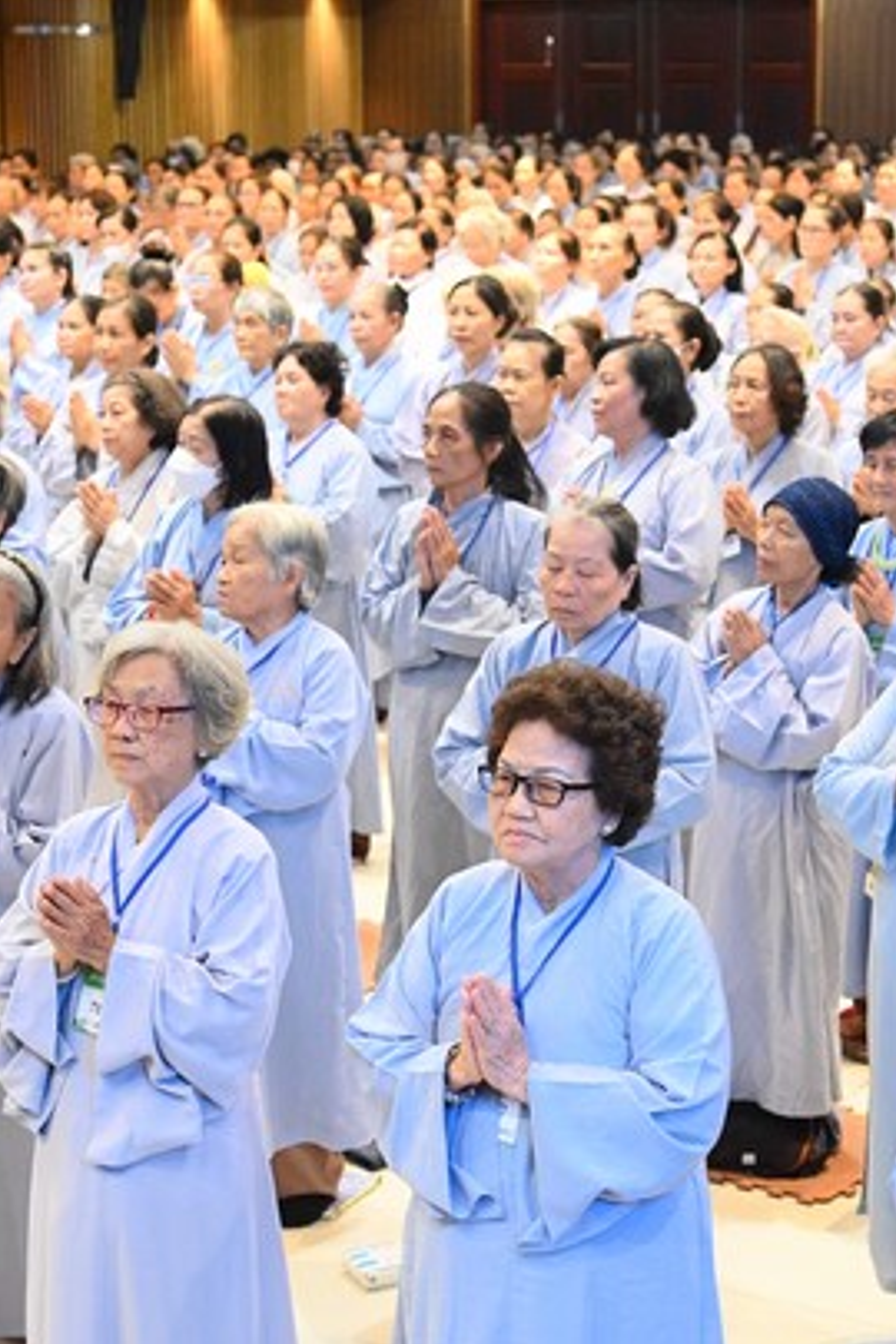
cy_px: 713
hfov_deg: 17.7
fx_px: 2874
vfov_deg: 26.3
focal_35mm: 77
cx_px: 491
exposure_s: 1/125
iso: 8000
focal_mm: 48
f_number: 4
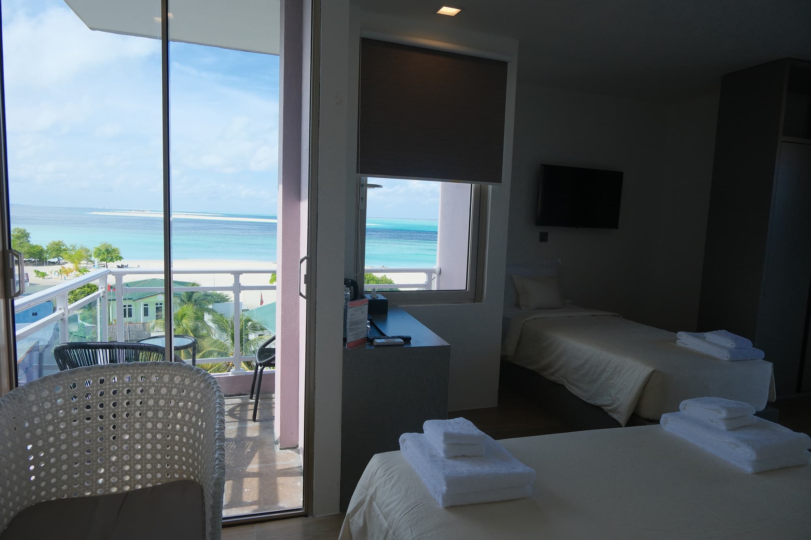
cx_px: 406
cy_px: 270
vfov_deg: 55.1
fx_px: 518
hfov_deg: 76.1
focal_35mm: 23
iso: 640
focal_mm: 15
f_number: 5.6
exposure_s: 1/850
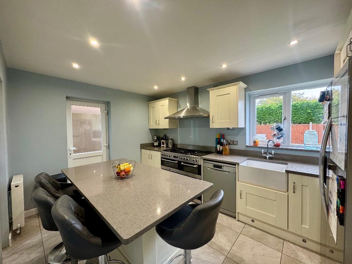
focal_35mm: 14
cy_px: 132
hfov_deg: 102.1
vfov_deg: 85.7
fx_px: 142
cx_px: 176
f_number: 2.2
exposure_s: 1/50
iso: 160
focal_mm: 2.22
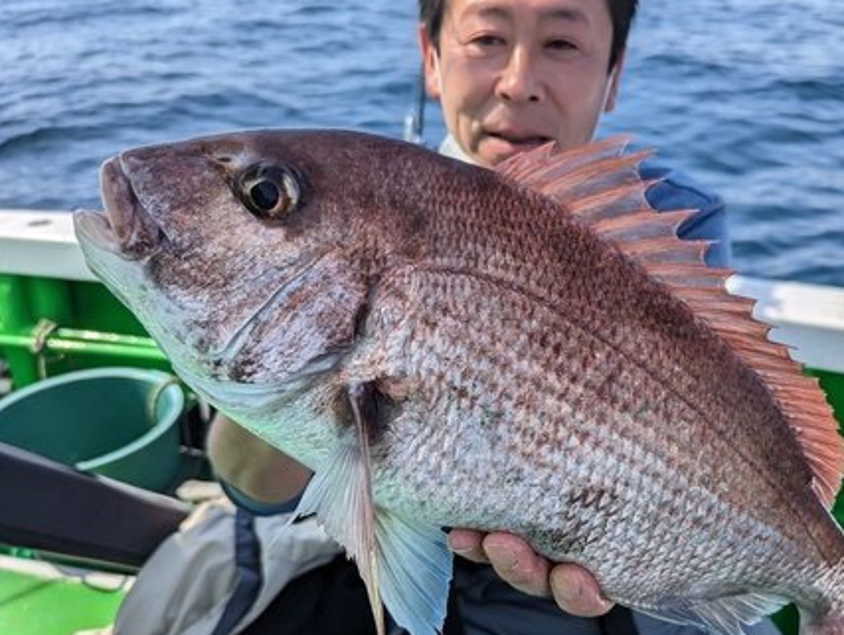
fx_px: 878
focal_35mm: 36
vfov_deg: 39.5
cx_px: 520
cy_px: 396
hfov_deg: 50.9
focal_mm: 6.81
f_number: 1.85
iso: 44
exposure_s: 1/2976
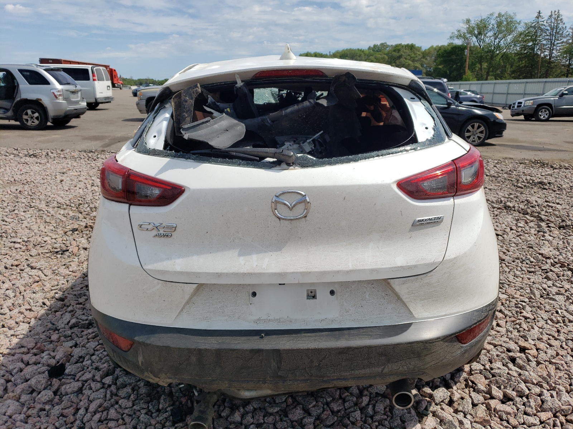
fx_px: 430
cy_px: 214
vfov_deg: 53.1
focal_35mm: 26
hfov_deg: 67.3
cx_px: 286
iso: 50
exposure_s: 1/5000
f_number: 1.5
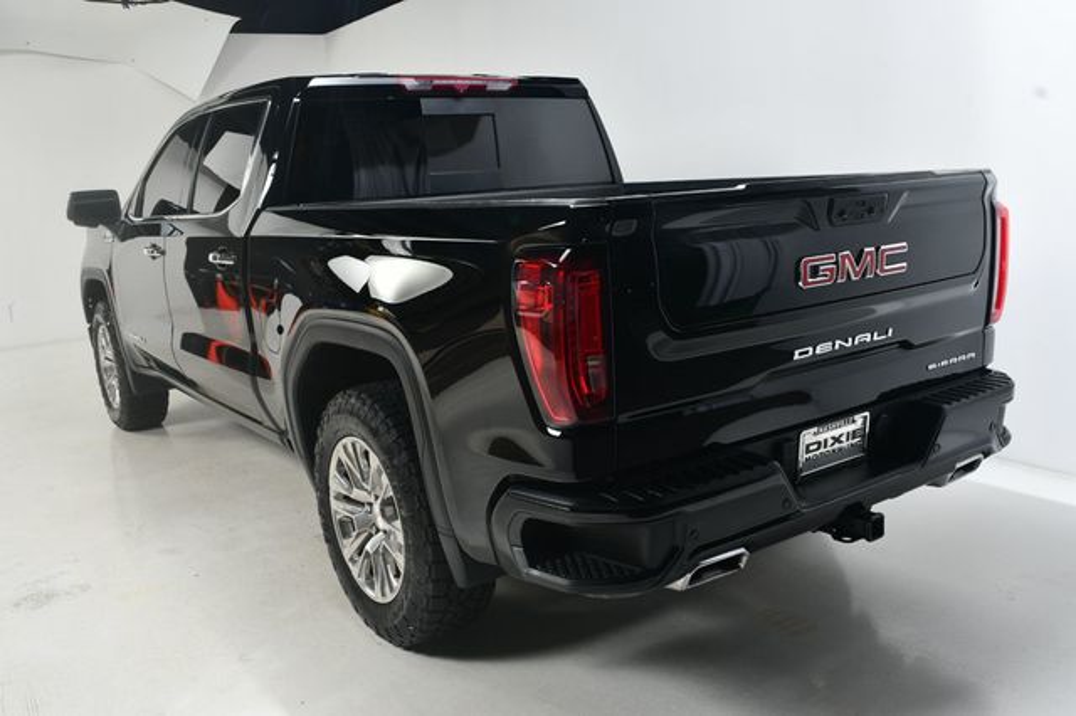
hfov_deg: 57.2
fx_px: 986
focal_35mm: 33
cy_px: 358
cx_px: 538
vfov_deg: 39.9
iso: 100
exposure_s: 1/160
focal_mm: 22
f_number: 10
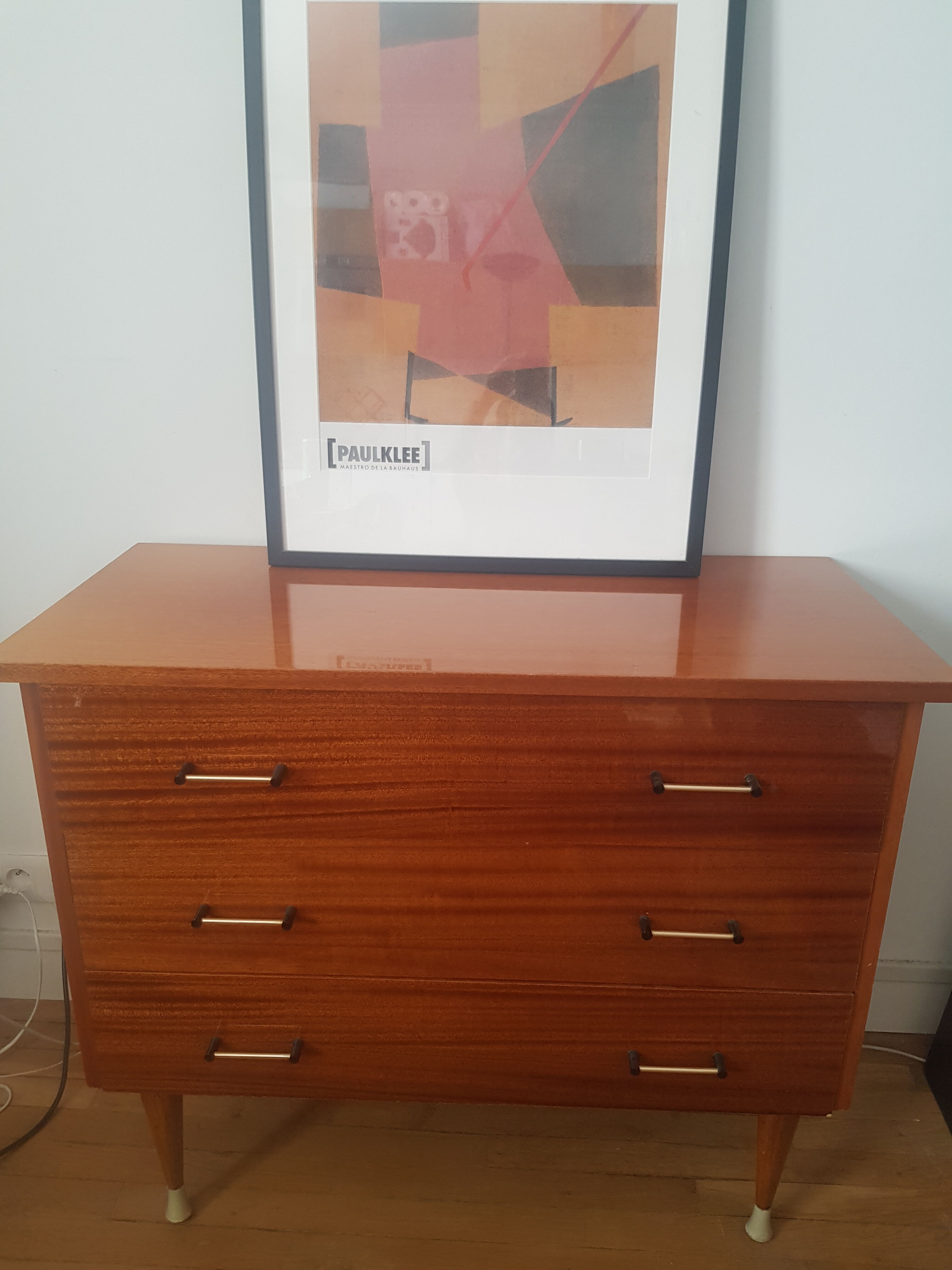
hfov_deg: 53.1
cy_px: 635
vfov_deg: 67.3
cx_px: 476
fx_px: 953
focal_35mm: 26
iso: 100
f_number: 1.7
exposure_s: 1/60
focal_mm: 4.2
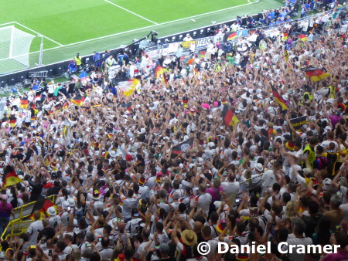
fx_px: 1157
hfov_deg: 17.1
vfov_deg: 12.9
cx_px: 174
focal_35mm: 115
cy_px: 130
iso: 400
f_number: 5.1
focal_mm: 20.6
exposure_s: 1/20
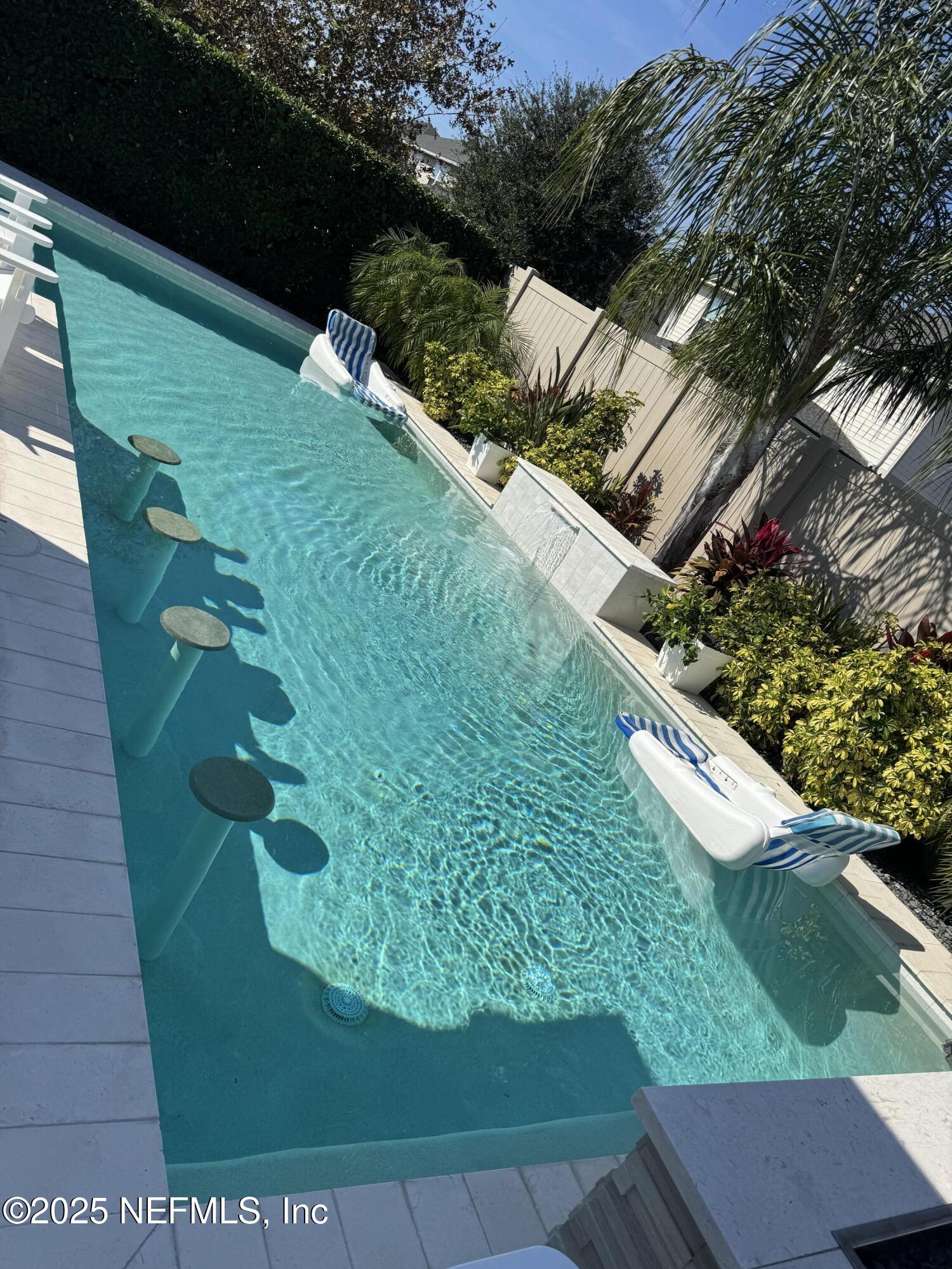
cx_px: 476
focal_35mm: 24
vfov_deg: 71.6
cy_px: 634
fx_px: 880
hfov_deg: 56.8
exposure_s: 1/7092
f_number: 1.78
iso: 80
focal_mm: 6.76
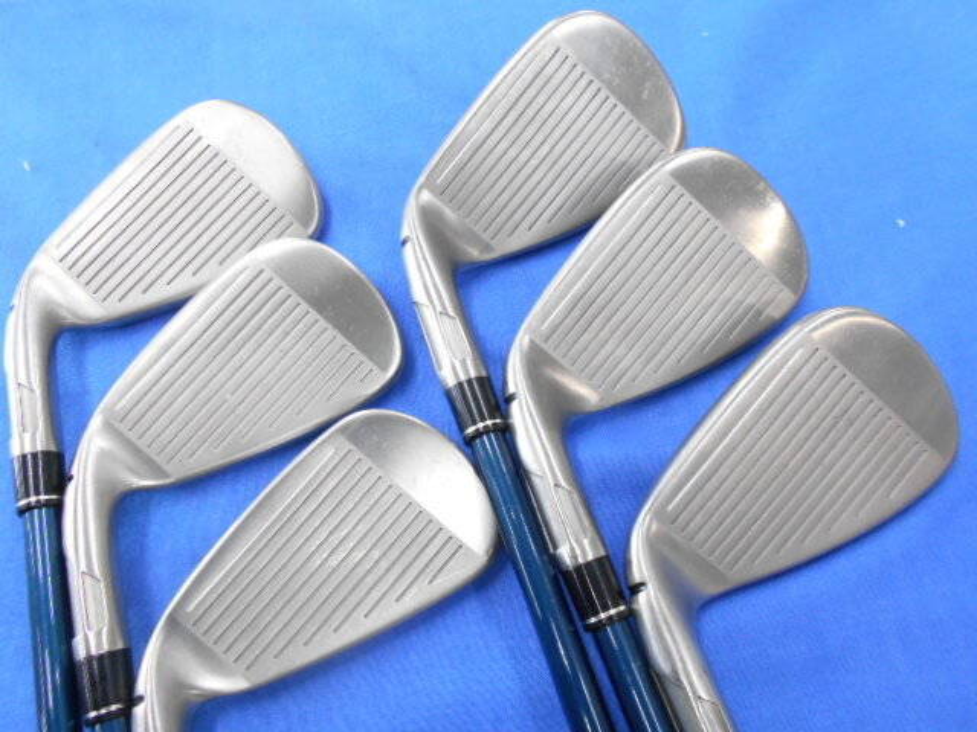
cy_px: 366
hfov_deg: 67.3
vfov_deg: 53.1
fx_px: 734
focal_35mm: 26
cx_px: 488
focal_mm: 4.6
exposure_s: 1/30
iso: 280
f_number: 3.2
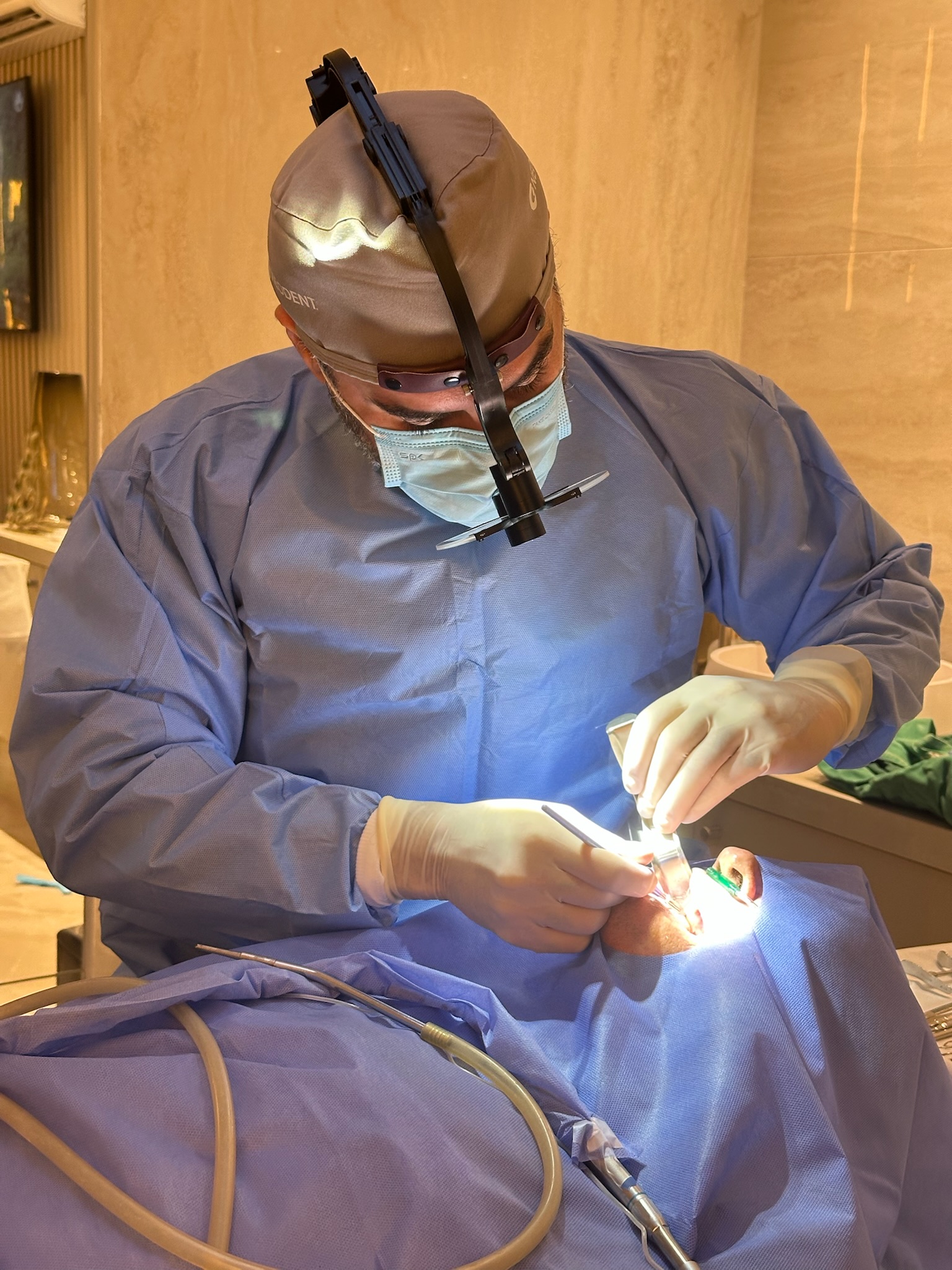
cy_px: 635
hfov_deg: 30.3
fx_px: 1760
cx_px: 476
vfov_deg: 39.7
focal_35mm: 48
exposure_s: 1/60
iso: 160
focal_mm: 6.86
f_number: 1.78
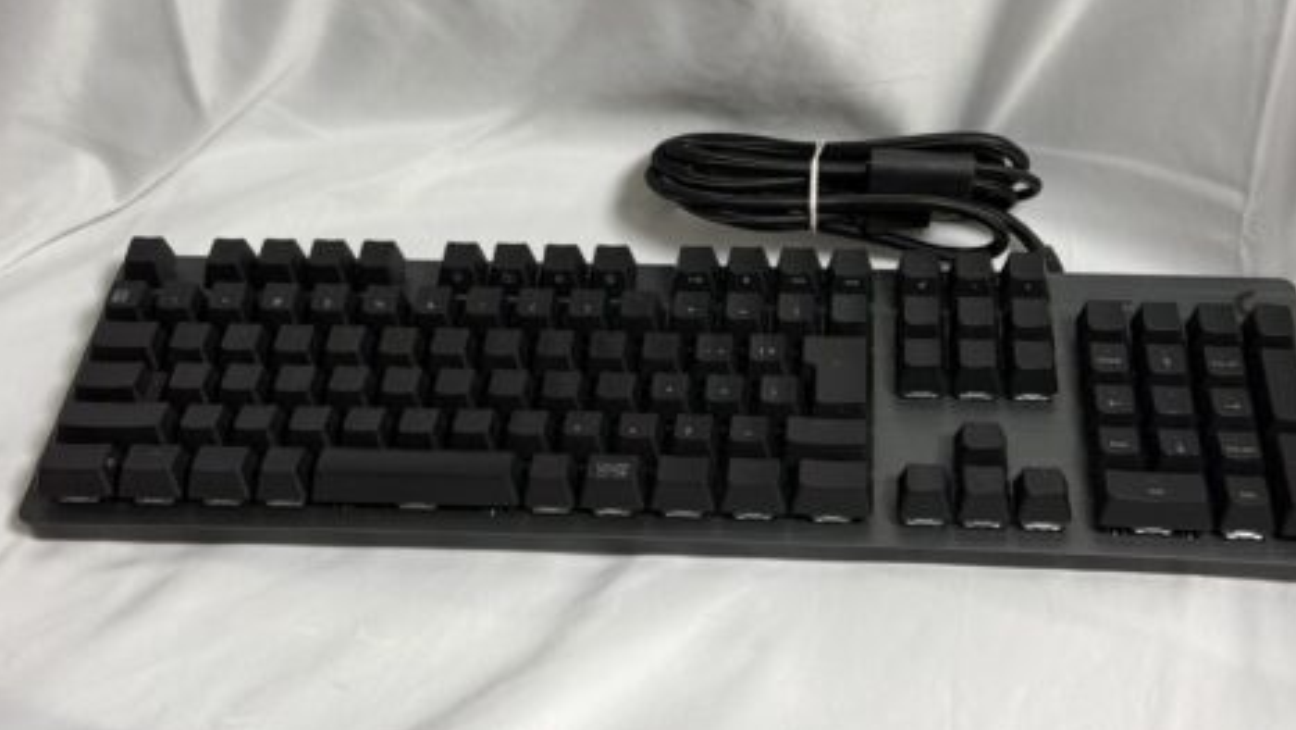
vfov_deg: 21.4
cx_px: 672
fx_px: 1925
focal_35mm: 56
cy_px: 223
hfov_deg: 37.2
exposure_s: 1/57
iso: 160
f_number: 1.78
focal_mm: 6.76
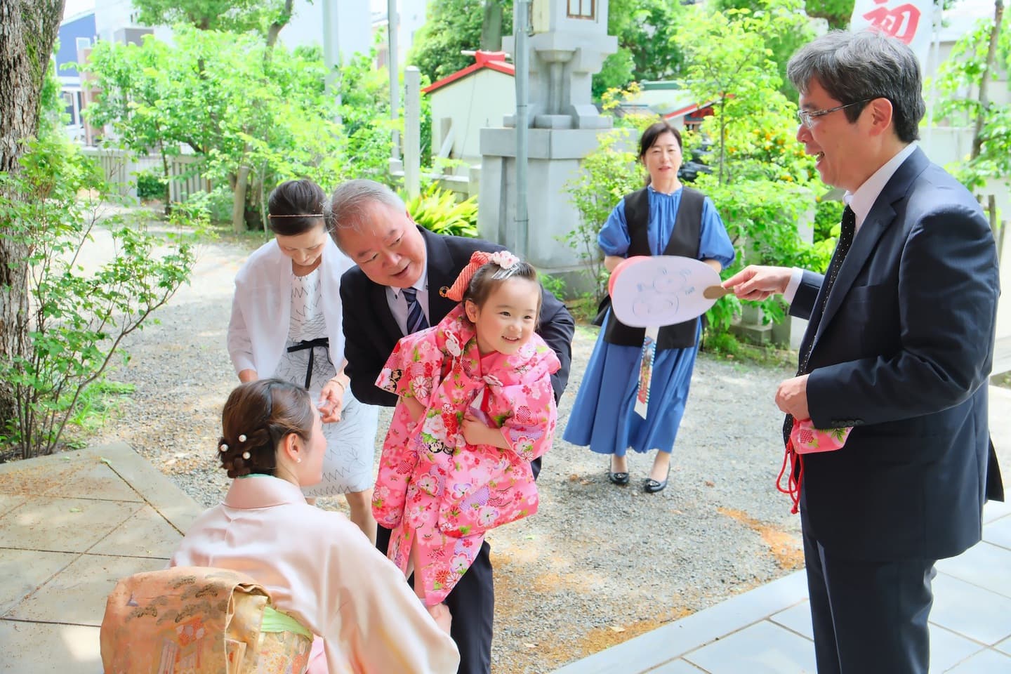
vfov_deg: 36.9
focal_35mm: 36
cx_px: 506
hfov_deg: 53.1
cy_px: 337
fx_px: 1011
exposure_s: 1/250
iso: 800
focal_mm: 24
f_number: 4.5
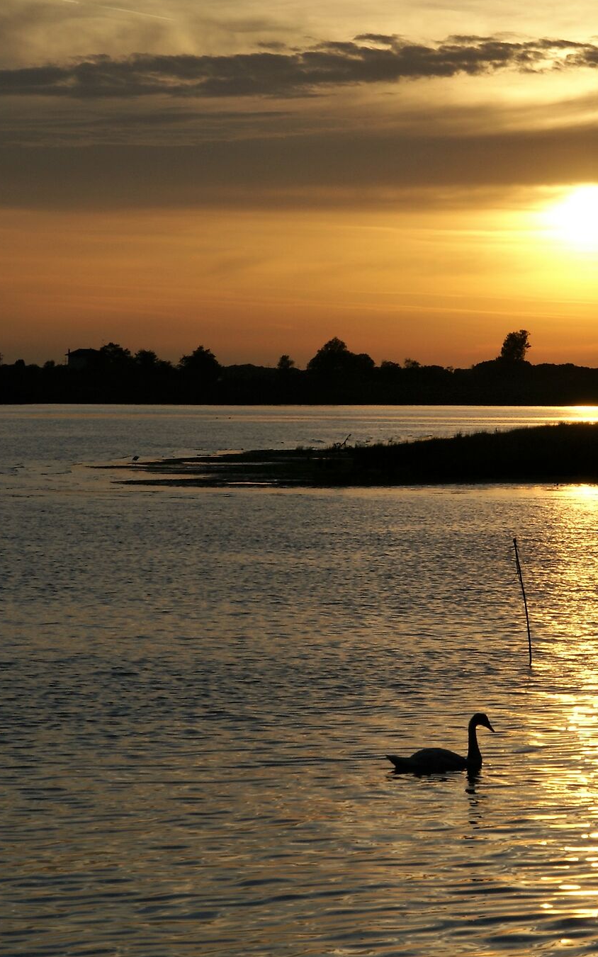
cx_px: 536
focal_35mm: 136
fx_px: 3547
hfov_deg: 9.6
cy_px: 417
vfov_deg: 15.4
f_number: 13
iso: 100
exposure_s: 1/200
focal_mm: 50
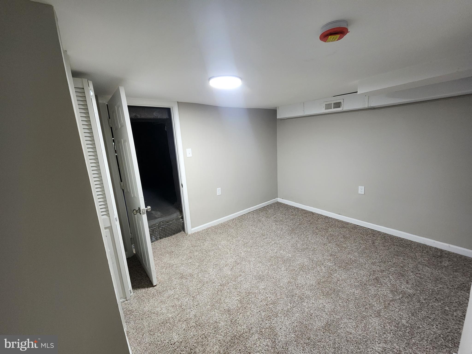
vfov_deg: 89.9
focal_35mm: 13
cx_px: 236
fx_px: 177
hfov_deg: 106.2
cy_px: 177
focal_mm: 2.2
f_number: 2.2
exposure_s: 1/40
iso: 320
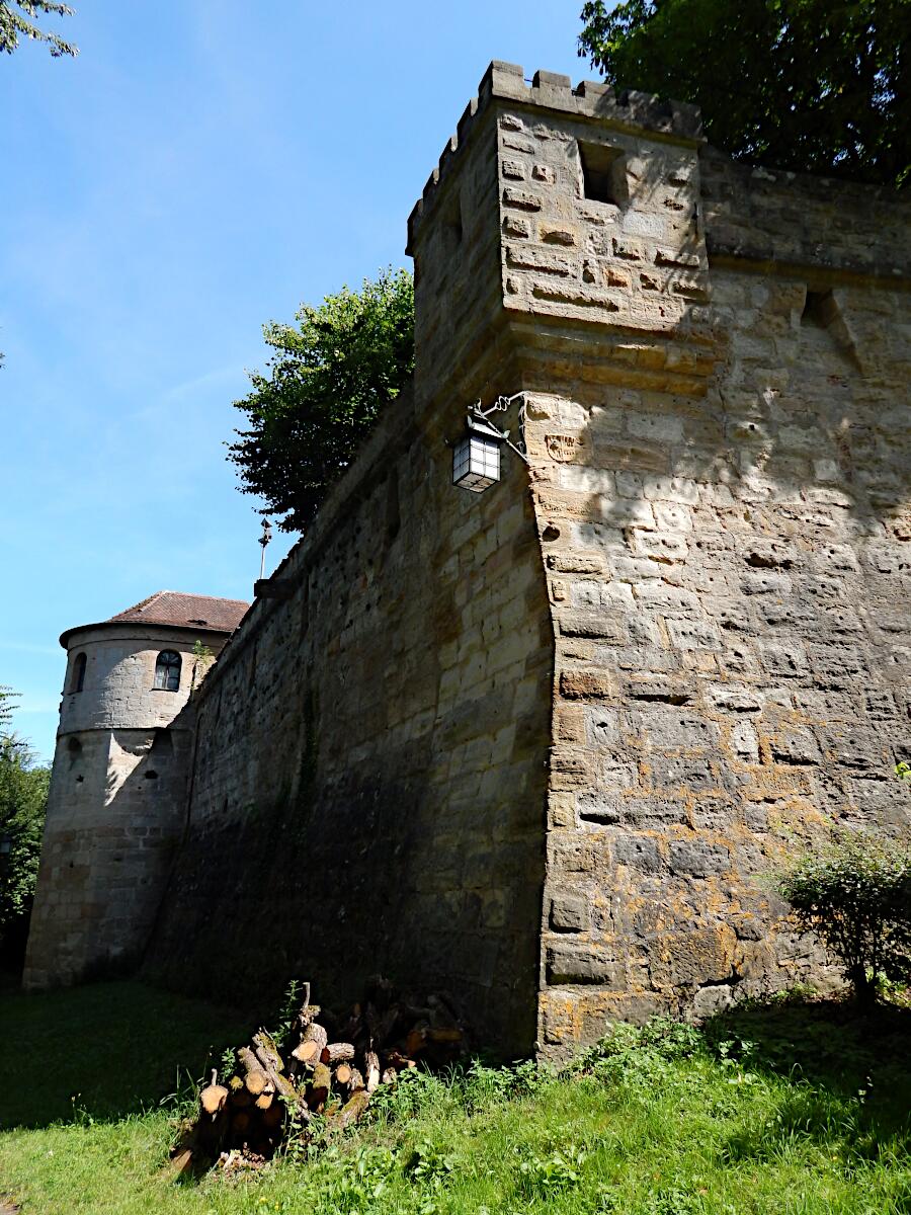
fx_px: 807
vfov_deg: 73.9
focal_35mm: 23
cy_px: 608
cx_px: 456
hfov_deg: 58.9
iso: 125
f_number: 3
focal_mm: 4
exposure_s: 1/800
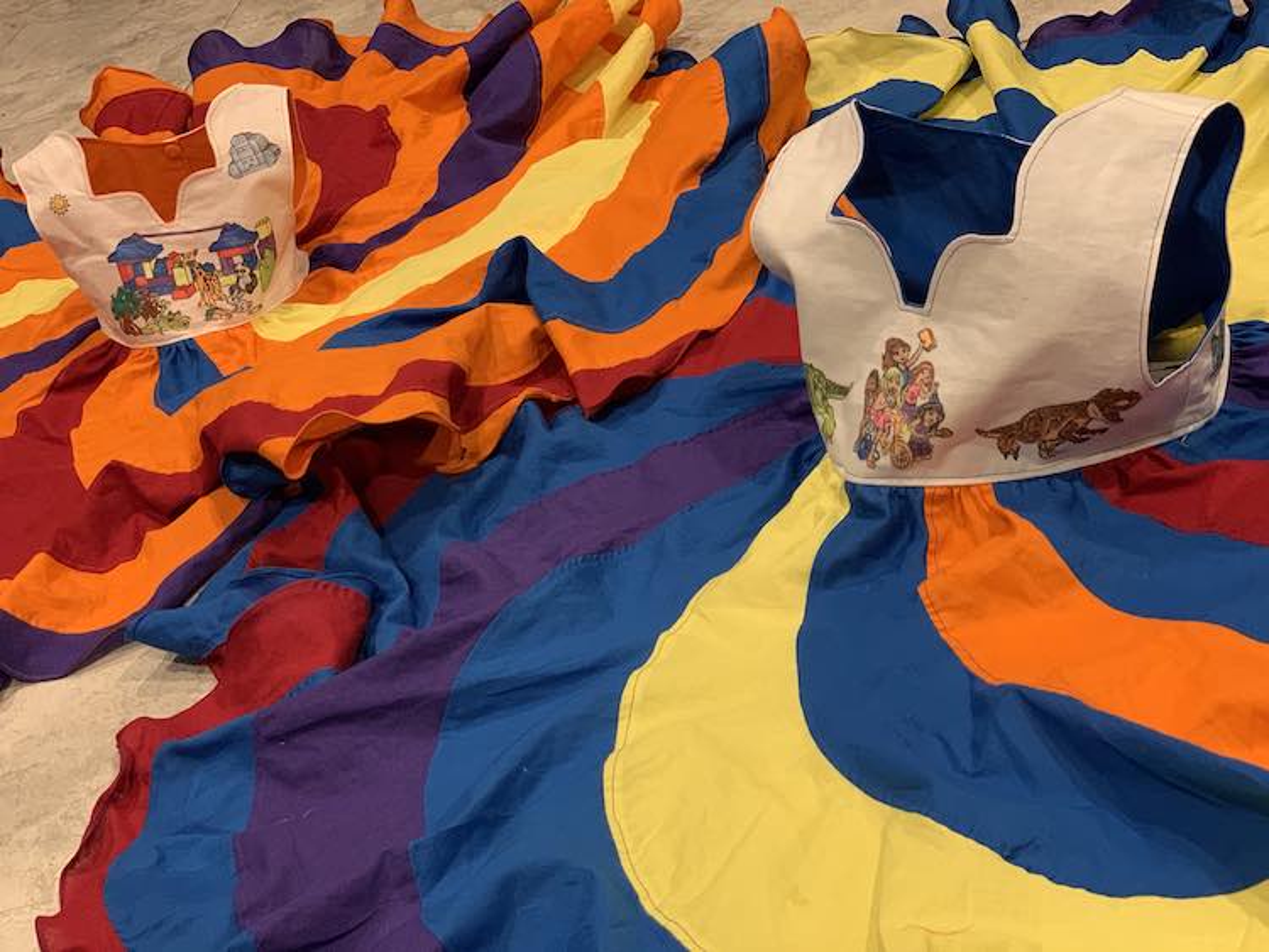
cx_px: 634
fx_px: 1907
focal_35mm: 52
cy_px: 476
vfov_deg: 28.0
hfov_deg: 36.8
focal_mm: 6
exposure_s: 1/60
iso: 320
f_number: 2.4
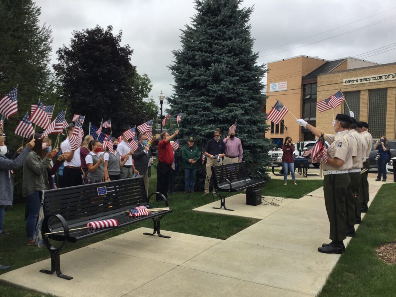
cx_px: 198
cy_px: 148
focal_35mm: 31
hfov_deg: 58.4
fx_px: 355
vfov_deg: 45.4
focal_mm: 3.3
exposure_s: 1/339
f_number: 2.4
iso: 25
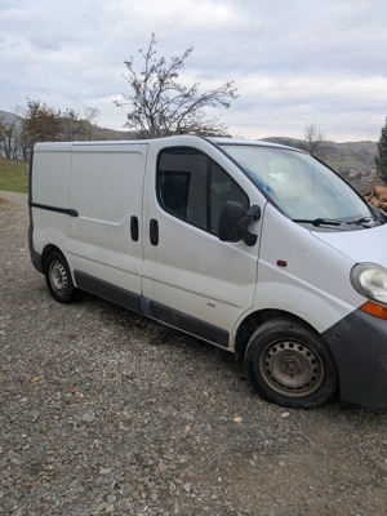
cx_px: 194
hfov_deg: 54.9
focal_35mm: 25
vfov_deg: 69.4
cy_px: 258
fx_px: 373
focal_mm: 5.43
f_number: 1.89
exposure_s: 1/587
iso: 45
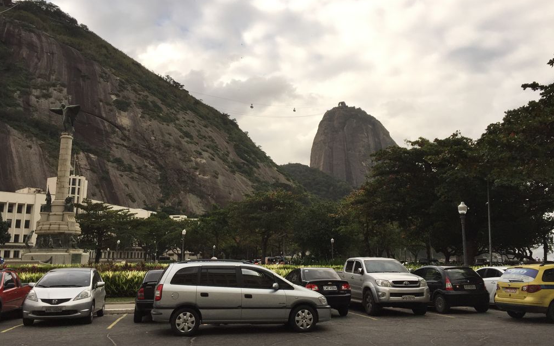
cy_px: 168
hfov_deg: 61.2
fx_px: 468
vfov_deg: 40.6
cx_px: 276
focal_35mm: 31
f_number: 2.2
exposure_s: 1/1582
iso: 40
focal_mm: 4.15
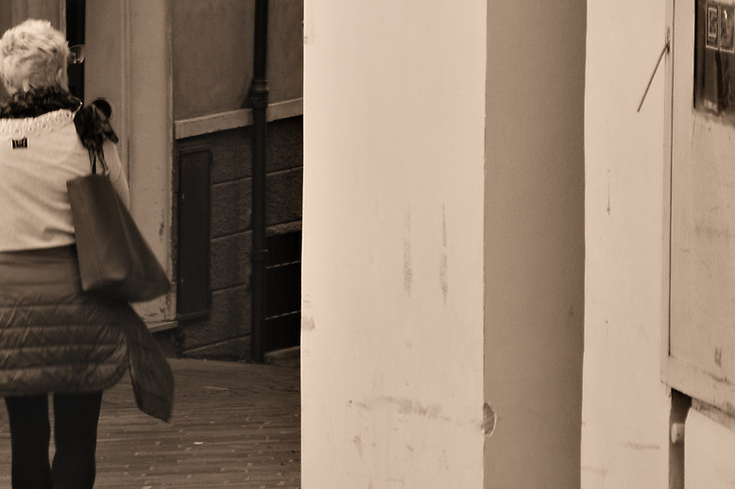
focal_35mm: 394
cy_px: 96
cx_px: -365
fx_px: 8031
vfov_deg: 3.5
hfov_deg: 5.2
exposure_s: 1/30
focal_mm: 85
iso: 100
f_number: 5.6
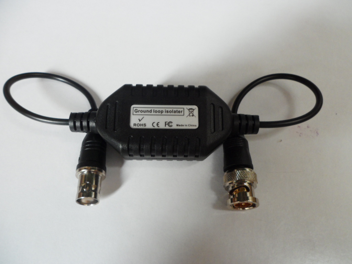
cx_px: 176
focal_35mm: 27
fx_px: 275
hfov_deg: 65.3
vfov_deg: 51.4
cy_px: 132
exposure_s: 1/45
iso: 200
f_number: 3.5
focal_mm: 4.9
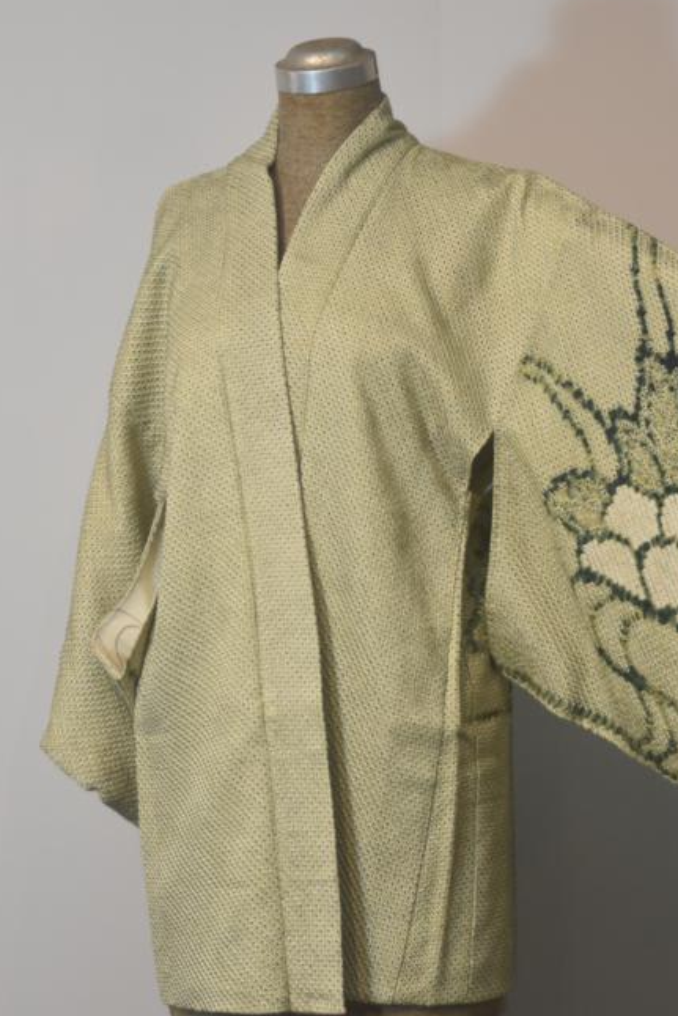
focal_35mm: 156
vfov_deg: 13.2
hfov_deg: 8.8
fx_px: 4404
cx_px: 338
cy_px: 529
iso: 720
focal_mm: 62
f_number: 5
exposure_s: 1/60
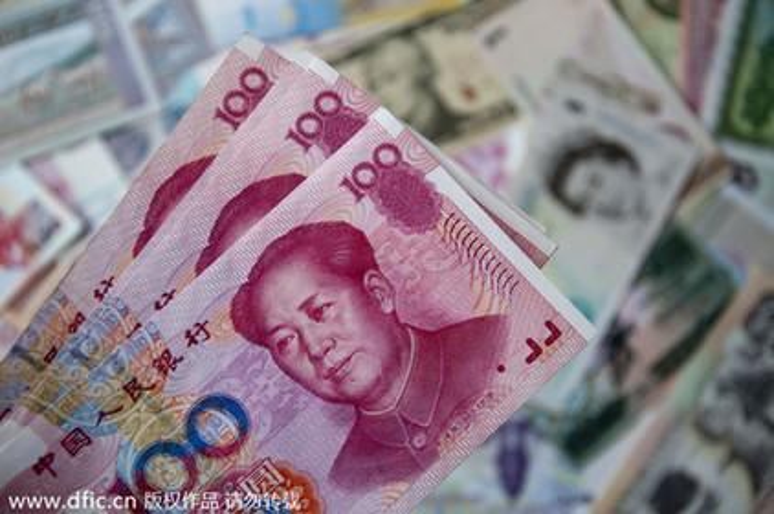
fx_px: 1610
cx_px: 387
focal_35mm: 75
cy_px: 257
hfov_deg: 27.0
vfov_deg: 18.1
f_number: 5
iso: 200
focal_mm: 50
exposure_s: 1/60
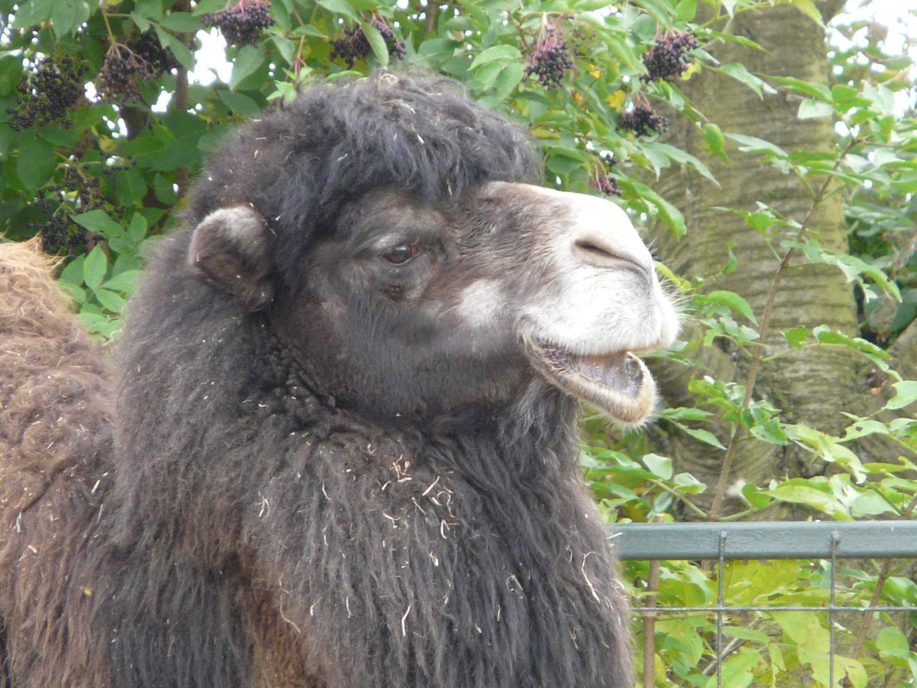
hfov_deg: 2.7
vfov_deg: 2.0
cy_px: 344
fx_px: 19762
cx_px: 458
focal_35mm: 746
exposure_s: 1/80
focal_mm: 76.9
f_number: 4
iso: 200
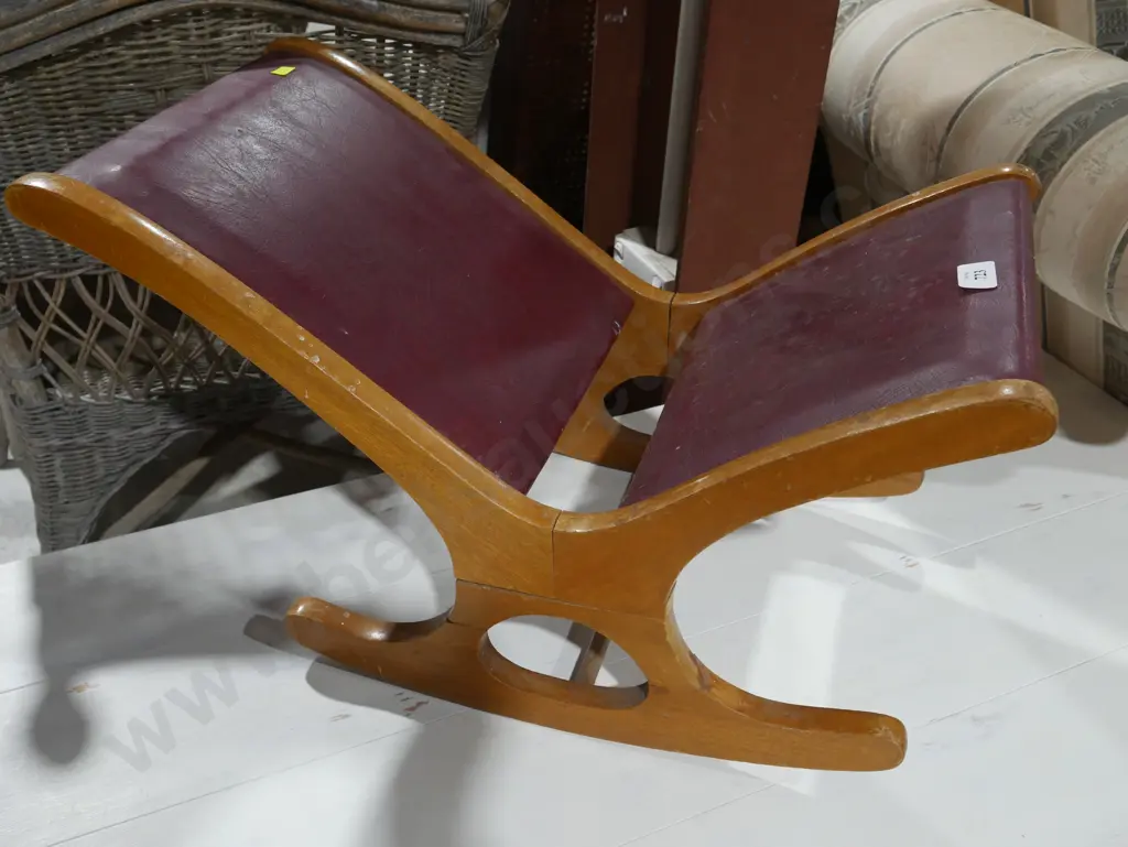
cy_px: 424
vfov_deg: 41.8
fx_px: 1108
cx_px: 564
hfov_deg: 53.9
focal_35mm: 34
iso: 800
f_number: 5
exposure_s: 1/60
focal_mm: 17
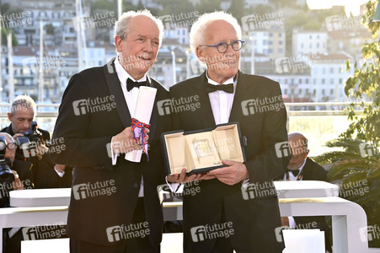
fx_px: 1287
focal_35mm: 122
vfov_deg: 11.2
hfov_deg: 16.8
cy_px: 126
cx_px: 190
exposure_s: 1/250
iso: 800
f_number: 8
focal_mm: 122
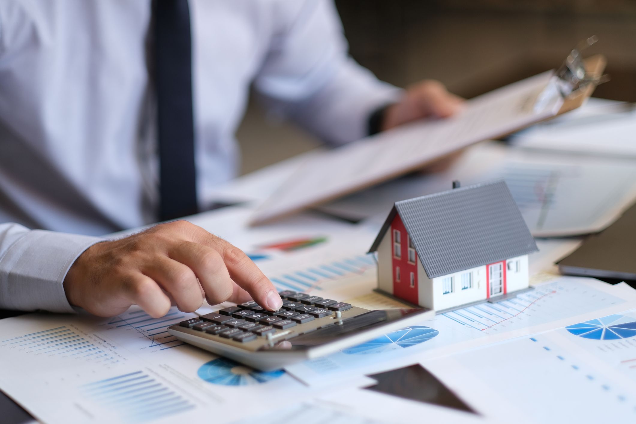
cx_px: 318
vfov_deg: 16.3
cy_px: 212
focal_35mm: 84
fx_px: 1484
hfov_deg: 24.2
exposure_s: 1/100
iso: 160
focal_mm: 56
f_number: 1.2
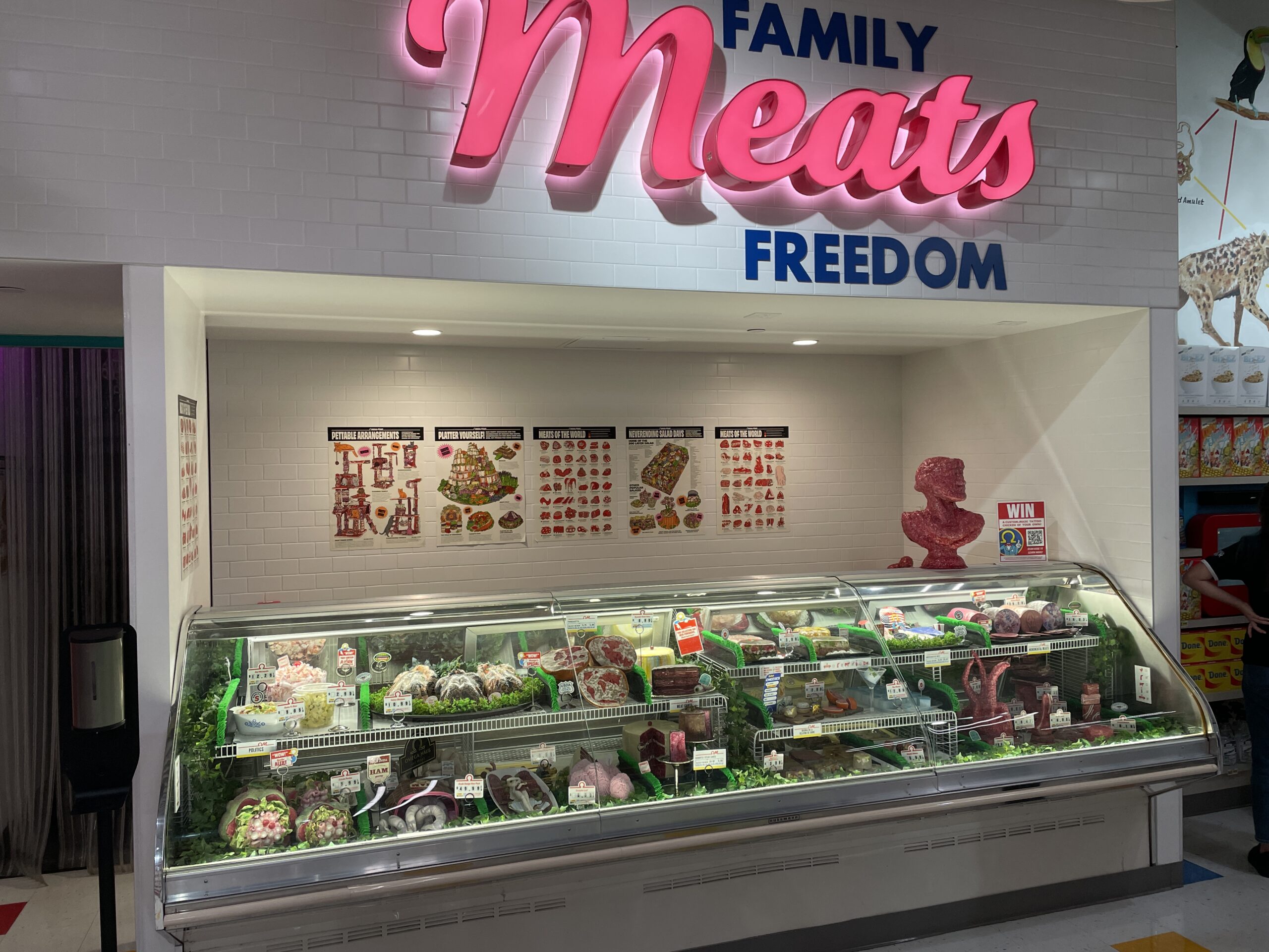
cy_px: 476
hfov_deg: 67.3
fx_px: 953
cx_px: 634
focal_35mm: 26
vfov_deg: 53.1
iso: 100
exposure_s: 1/120
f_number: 1.6
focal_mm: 4.2
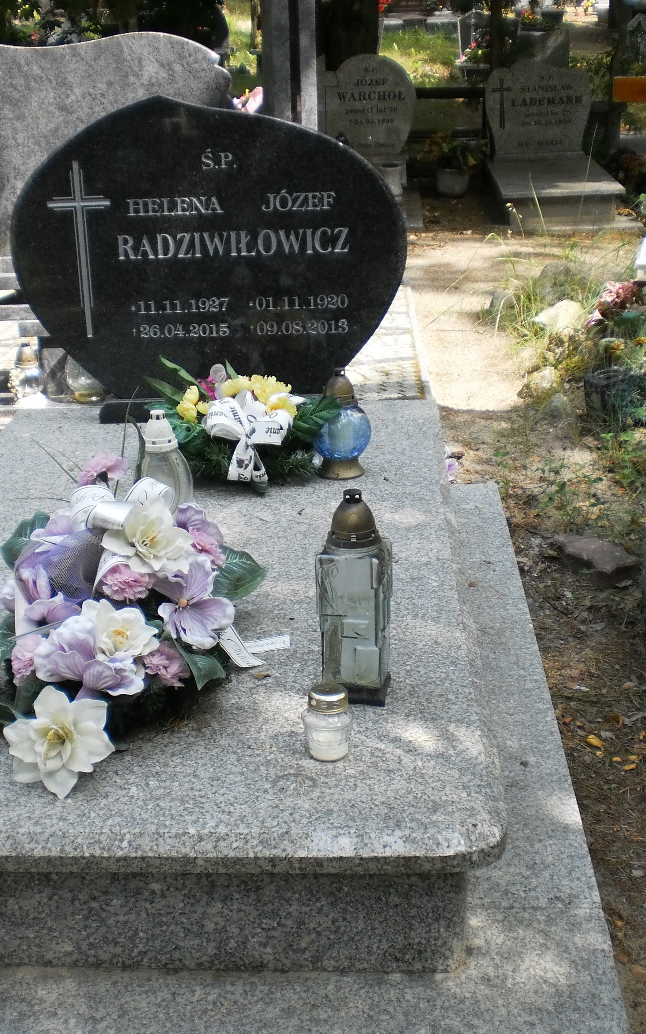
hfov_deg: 26.6
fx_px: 1353
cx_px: 191
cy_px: 569
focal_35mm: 48
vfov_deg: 41.8
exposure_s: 1/250
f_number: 3.1
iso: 100
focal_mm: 6.3
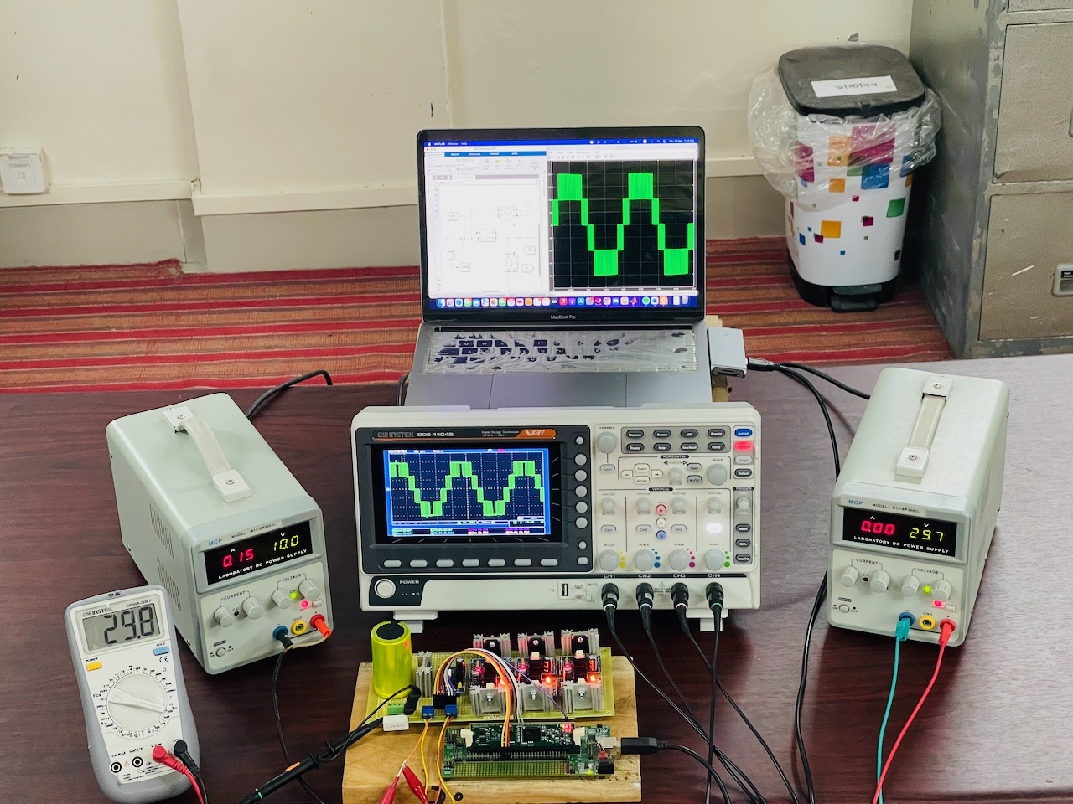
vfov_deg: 22.9
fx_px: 1984
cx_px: 536
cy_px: 402
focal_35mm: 64
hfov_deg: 30.3
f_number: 2.2
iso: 500
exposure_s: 1/51
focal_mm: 7.5
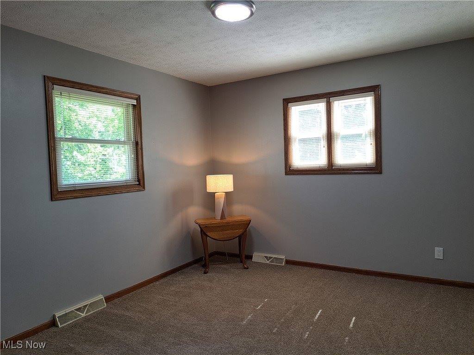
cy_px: 178
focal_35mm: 24
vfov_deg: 56.8
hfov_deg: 71.6
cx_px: 237
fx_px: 329
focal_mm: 5.23
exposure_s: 1/50
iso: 50
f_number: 1.8
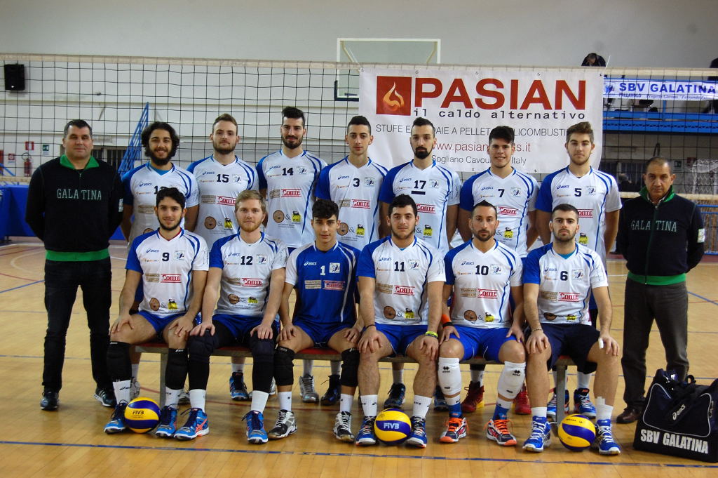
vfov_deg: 23.7
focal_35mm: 57
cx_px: 359
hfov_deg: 35.1
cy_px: 239
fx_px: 1136
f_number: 6.3
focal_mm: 38
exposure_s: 1/20
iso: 800
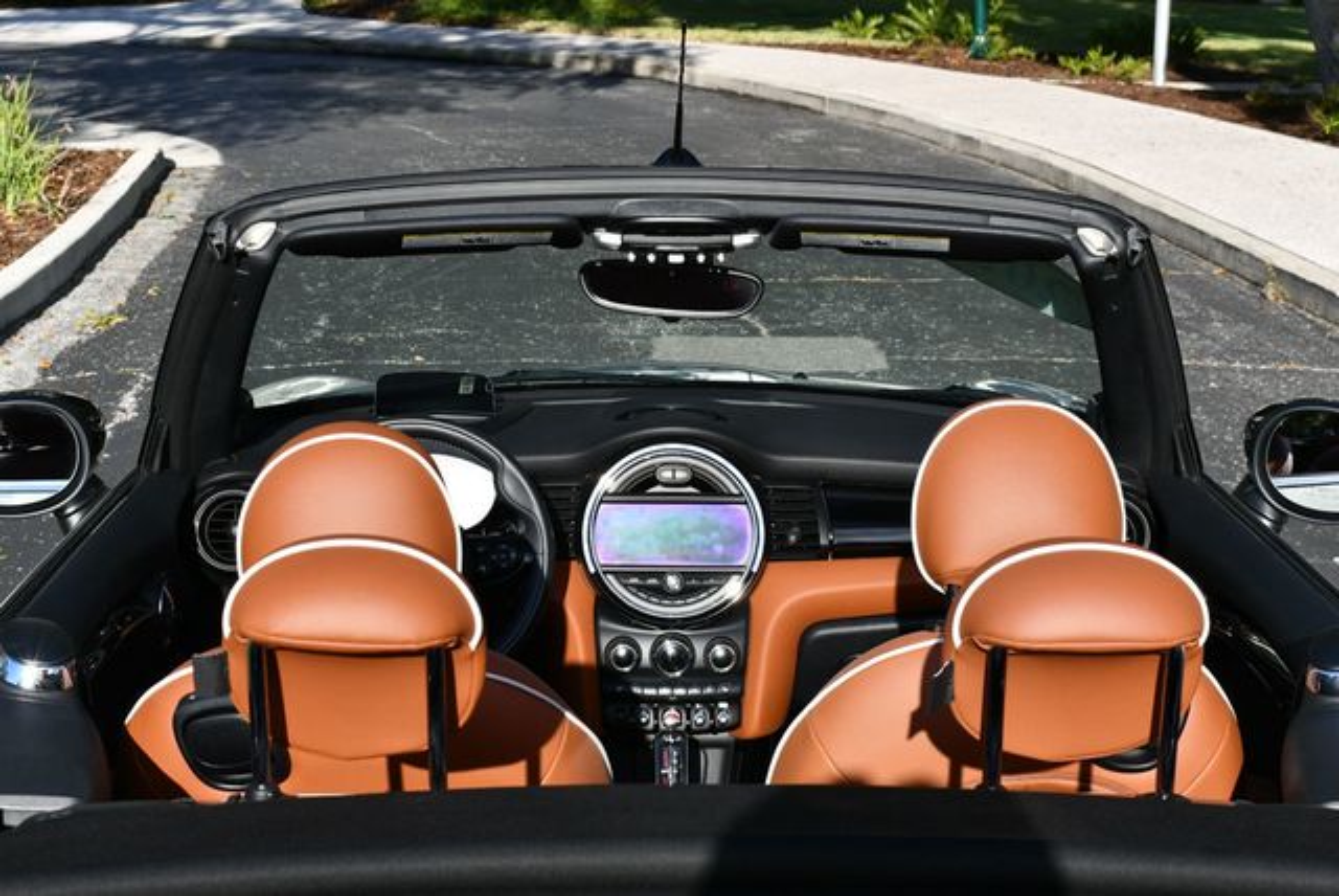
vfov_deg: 19.5
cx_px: 670
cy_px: 448
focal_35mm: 70
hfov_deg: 28.8
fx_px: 2606
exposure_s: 1/250
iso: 110
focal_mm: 35
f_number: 8
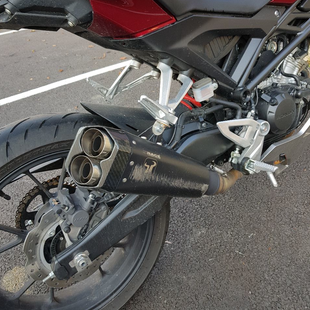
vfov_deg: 52.3
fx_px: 314
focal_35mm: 31
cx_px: 155
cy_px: 129
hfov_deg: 52.5
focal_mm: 4.2
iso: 40
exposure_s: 1/144
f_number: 1.7
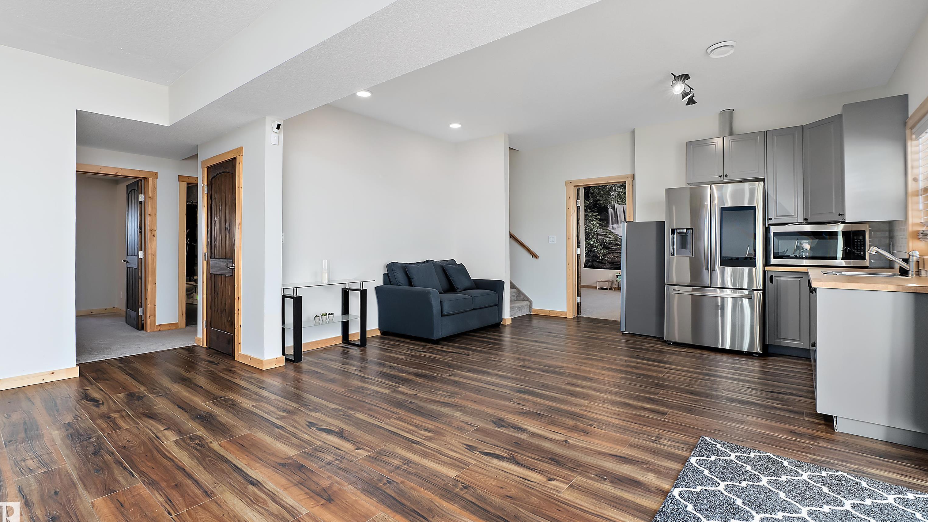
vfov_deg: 63.7
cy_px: 230
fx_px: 418
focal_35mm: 17
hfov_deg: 95.9
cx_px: 459
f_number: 8
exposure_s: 1/13
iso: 640
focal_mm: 16
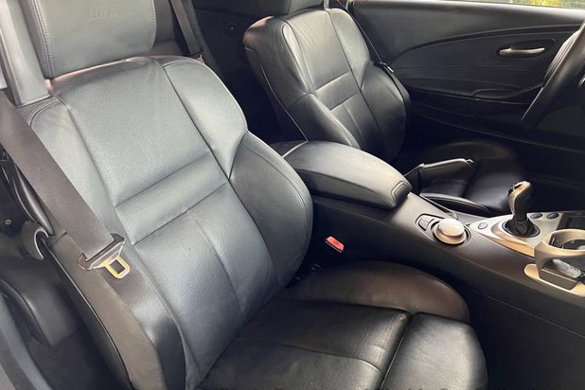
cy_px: 189
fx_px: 455
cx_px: 286
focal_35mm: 28
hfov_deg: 65.5
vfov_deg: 46.4
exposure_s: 1/80
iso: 125
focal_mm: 5.7
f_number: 1.5
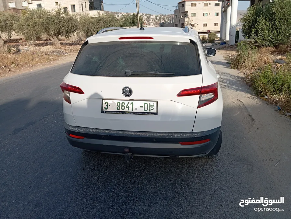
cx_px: 146
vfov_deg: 49.9
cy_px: 110
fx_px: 236
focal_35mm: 28
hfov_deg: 63.4
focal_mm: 4.22
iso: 56
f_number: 1.8
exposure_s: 1/630
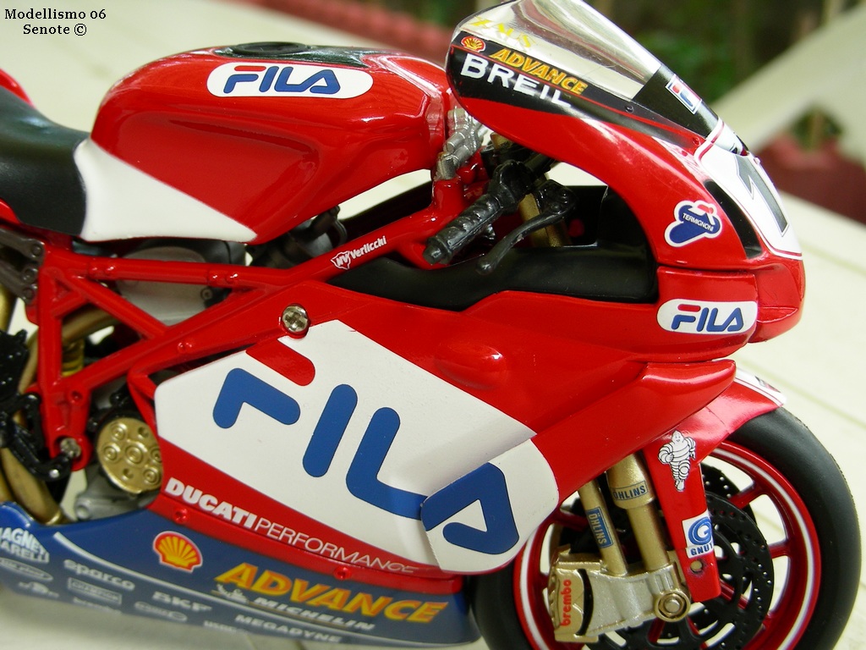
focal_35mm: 53
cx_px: 433
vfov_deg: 27.5
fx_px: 1326
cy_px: 325
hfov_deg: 36.2
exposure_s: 1/54.1
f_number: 3.5
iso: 50
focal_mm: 8.8
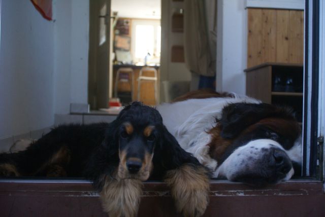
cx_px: 162
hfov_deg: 46.4
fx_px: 380
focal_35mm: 42
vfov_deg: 32.0
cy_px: 108
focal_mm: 28
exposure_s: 1/125
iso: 250
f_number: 3.5
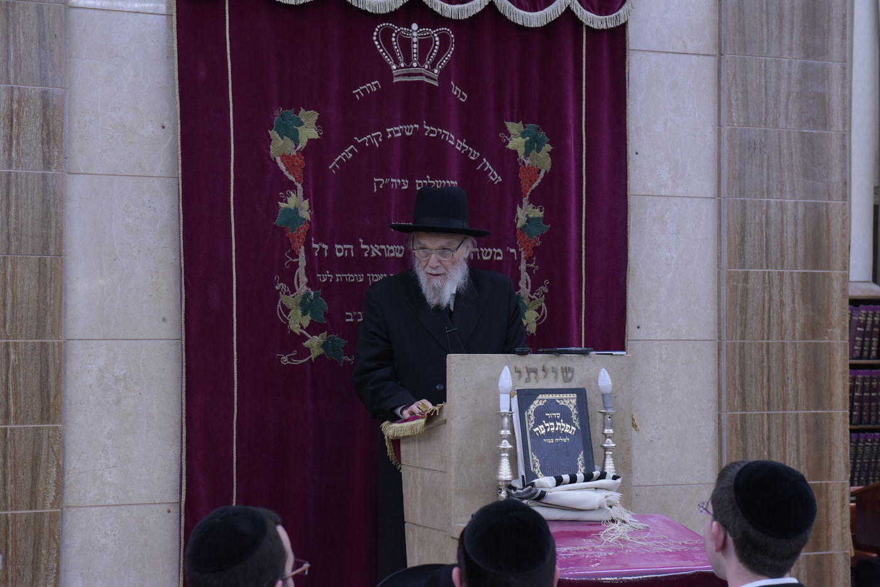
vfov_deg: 19.5
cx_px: 440
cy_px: 294
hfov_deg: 28.8
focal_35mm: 70
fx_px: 1711
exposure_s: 1/160
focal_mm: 70
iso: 3200
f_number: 6.3
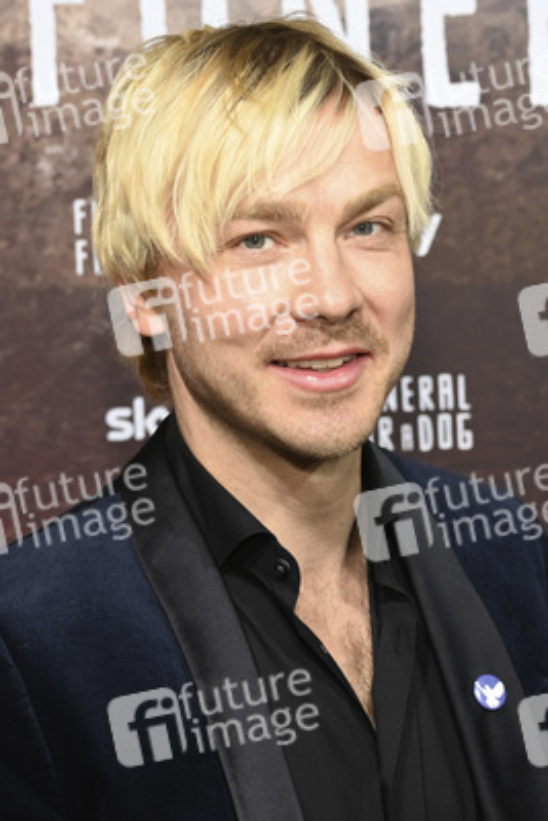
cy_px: 410
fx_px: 1027
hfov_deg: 29.9
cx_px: 274
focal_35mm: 45
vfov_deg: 43.6
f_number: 6.3
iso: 400
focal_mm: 45
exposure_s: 1/200
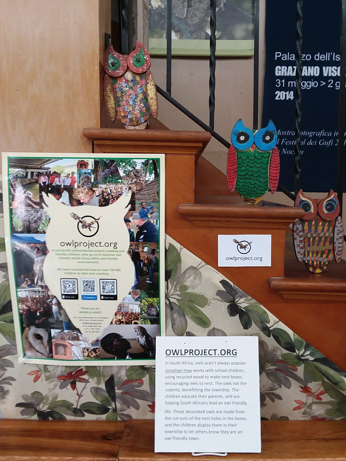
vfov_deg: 61.7
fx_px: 387
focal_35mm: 29
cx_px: 173
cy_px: 230
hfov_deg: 48.2
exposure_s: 1/30
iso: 80
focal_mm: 2.47
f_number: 1.9
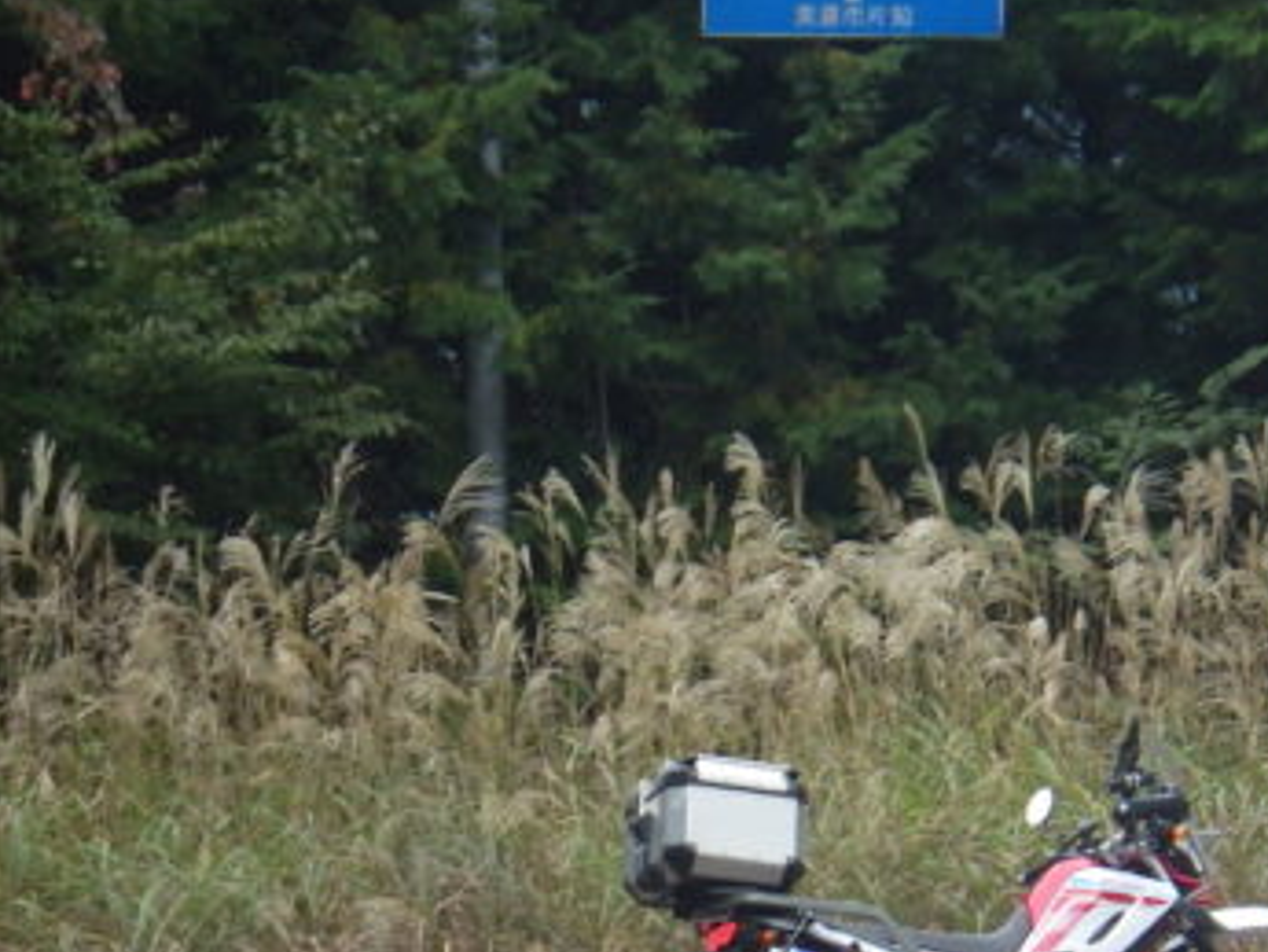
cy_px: 625
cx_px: 1036
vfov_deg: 5.4
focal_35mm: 276
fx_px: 10114
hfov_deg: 7.2
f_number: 5.5
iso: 160
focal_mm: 25
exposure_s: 1/125
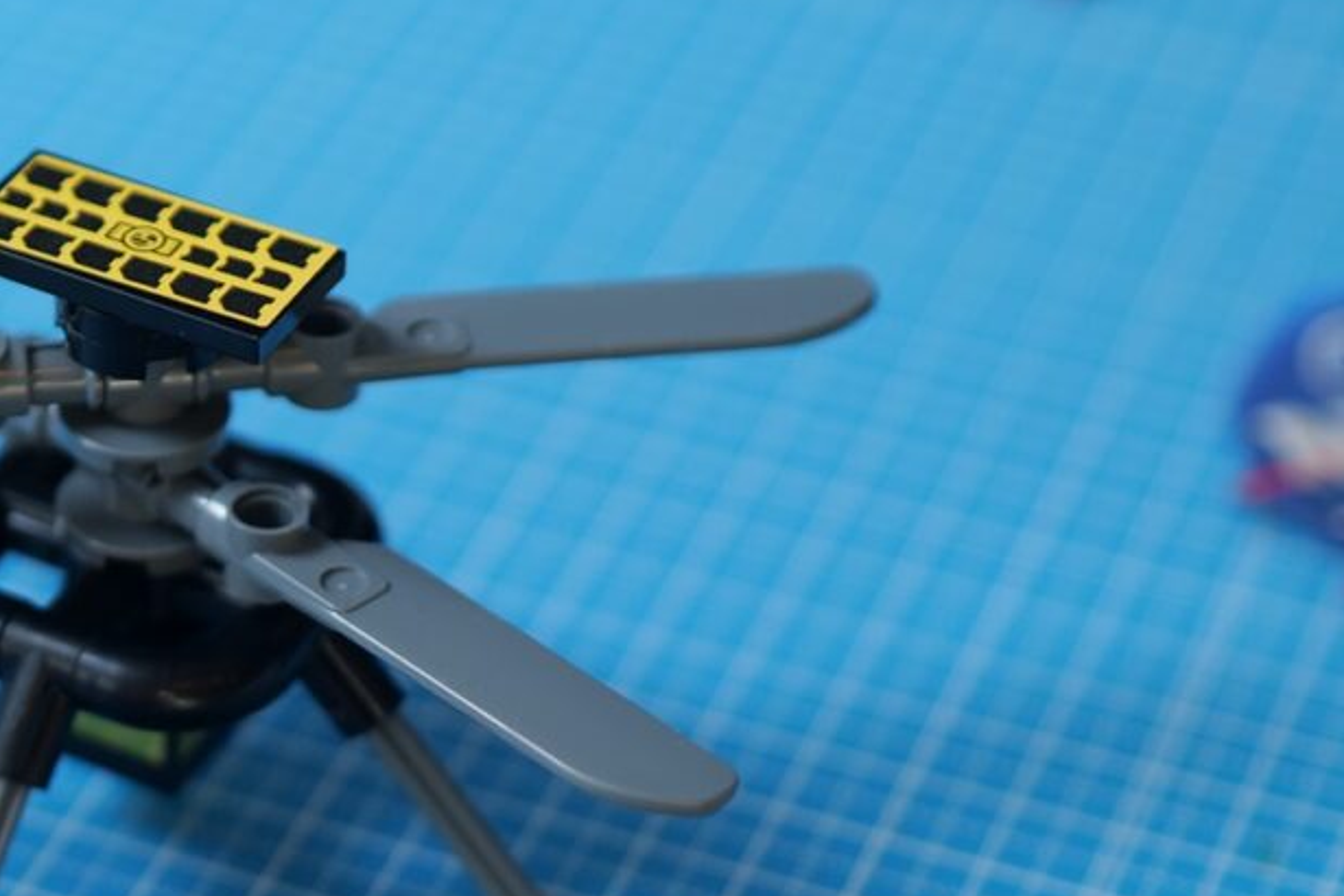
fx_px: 4853
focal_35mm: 130
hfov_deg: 15.6
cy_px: 727
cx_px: 138
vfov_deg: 10.5
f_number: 2.2
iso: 640
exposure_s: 1/50
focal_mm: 50
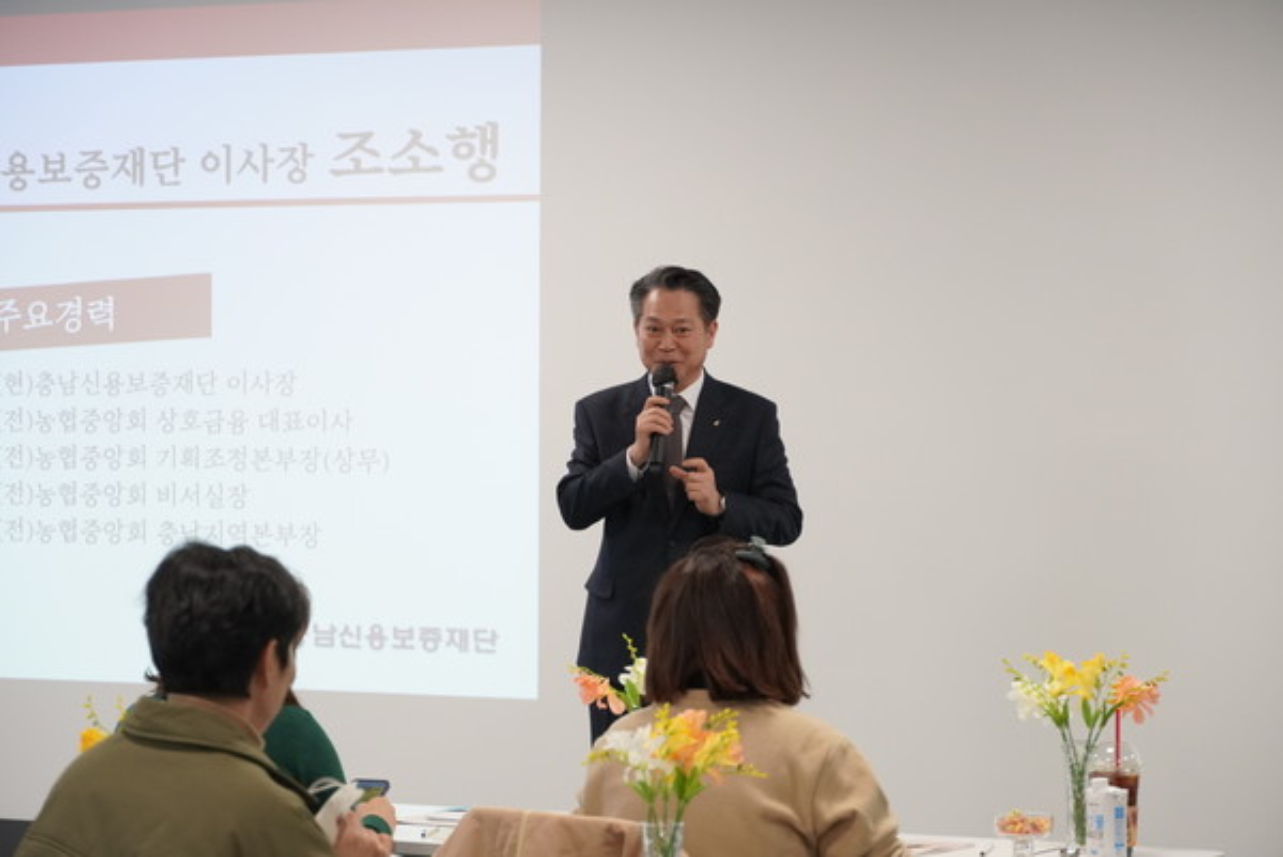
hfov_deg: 16.6
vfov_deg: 11.2
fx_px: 4387
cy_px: 428
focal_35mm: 123
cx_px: 642
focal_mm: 82
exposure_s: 1/160
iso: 2000
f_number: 5.6
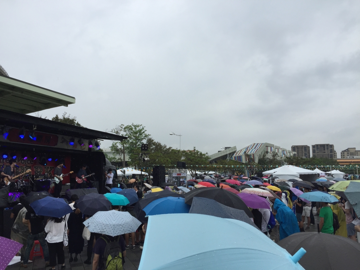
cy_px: 135
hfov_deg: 61.7
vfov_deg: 48.2
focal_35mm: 29
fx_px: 302
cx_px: 180
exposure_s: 1/719
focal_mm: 4.15
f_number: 2.2
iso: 32
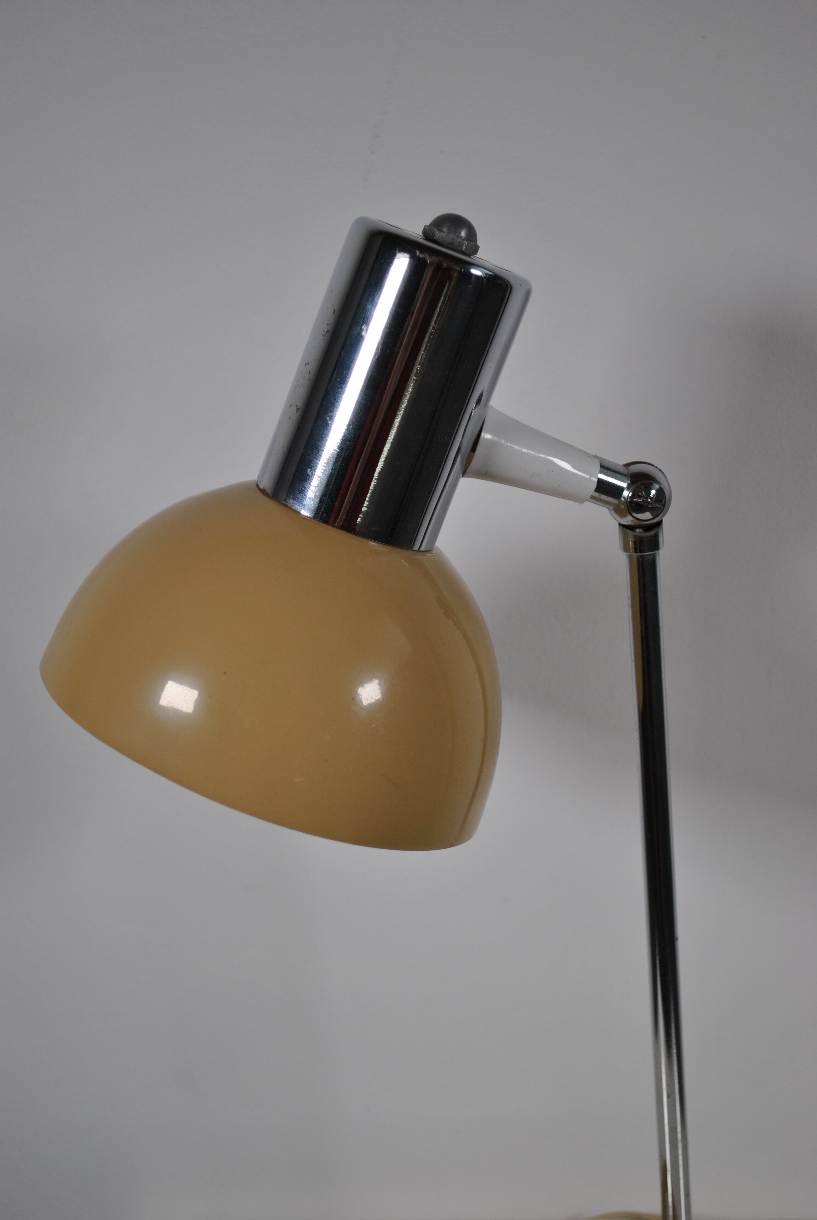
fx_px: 1935
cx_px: 408
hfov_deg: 23.8
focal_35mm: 57
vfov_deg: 35.0
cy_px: 610
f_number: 5
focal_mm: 38
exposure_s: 1/250
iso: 200
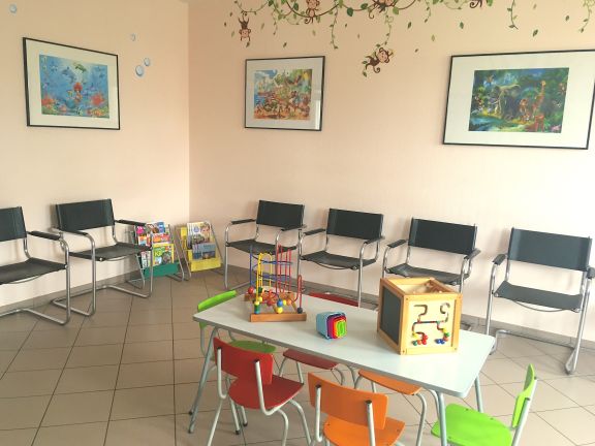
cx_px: 298
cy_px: 223
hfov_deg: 61.7
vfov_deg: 48.2
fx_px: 498
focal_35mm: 29
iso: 125
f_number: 2.2
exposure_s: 1/33
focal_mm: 4.15
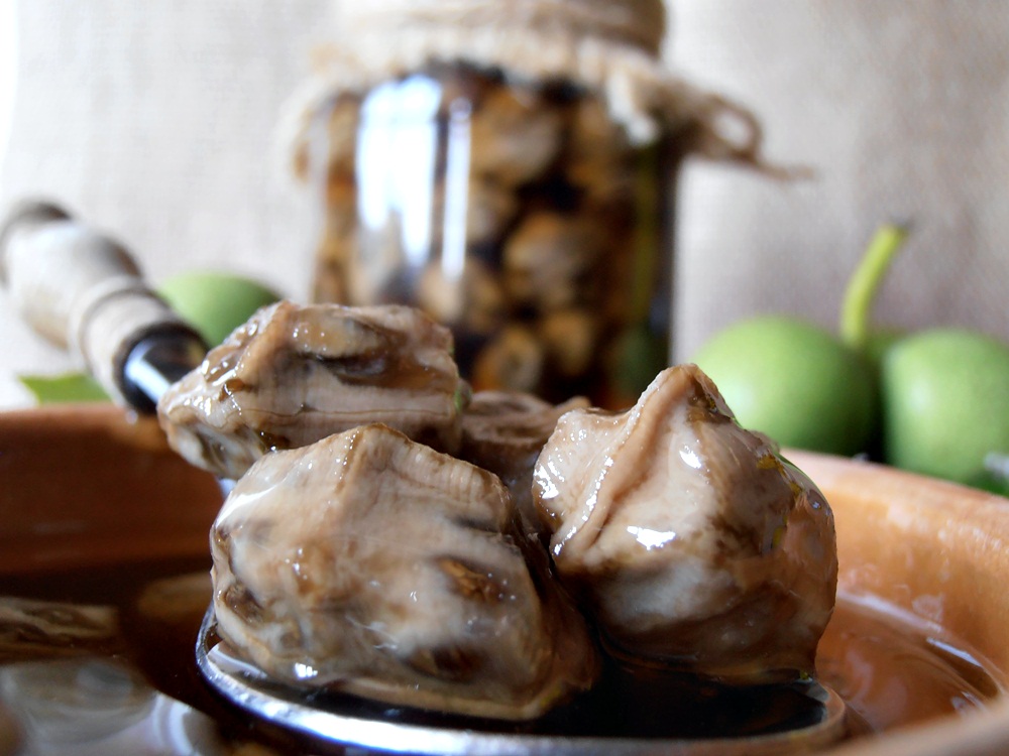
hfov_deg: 50.1
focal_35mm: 37
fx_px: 1078
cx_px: 504
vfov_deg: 38.7
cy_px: 378
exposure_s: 1/13
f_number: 3.9
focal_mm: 6.61
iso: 100
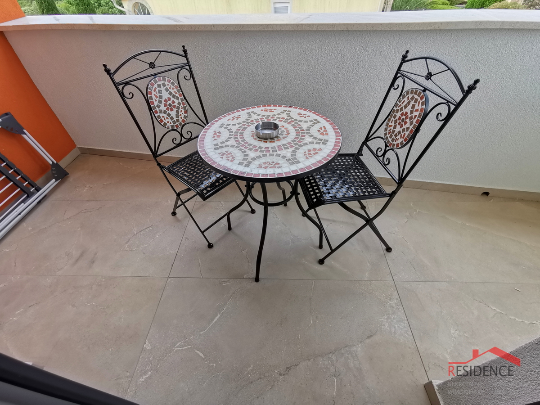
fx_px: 250
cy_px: 202
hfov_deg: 94.5
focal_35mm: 16
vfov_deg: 78.1
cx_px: 270
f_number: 2.2
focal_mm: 2.35
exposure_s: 1/126
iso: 50
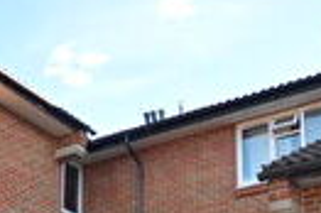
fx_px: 712
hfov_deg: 25.0
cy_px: 301
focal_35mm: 80
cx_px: 71
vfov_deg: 15.9
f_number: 4
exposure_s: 1/160
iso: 100
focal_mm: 10
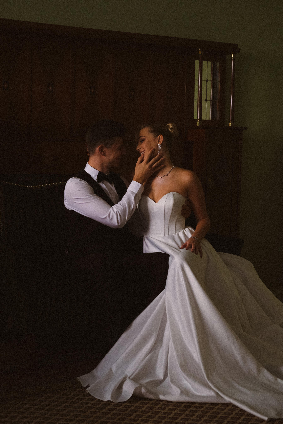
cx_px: 142
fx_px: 625
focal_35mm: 53
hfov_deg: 25.5
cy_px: 212
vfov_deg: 37.5
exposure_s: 1/125
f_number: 2
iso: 2500
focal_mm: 35
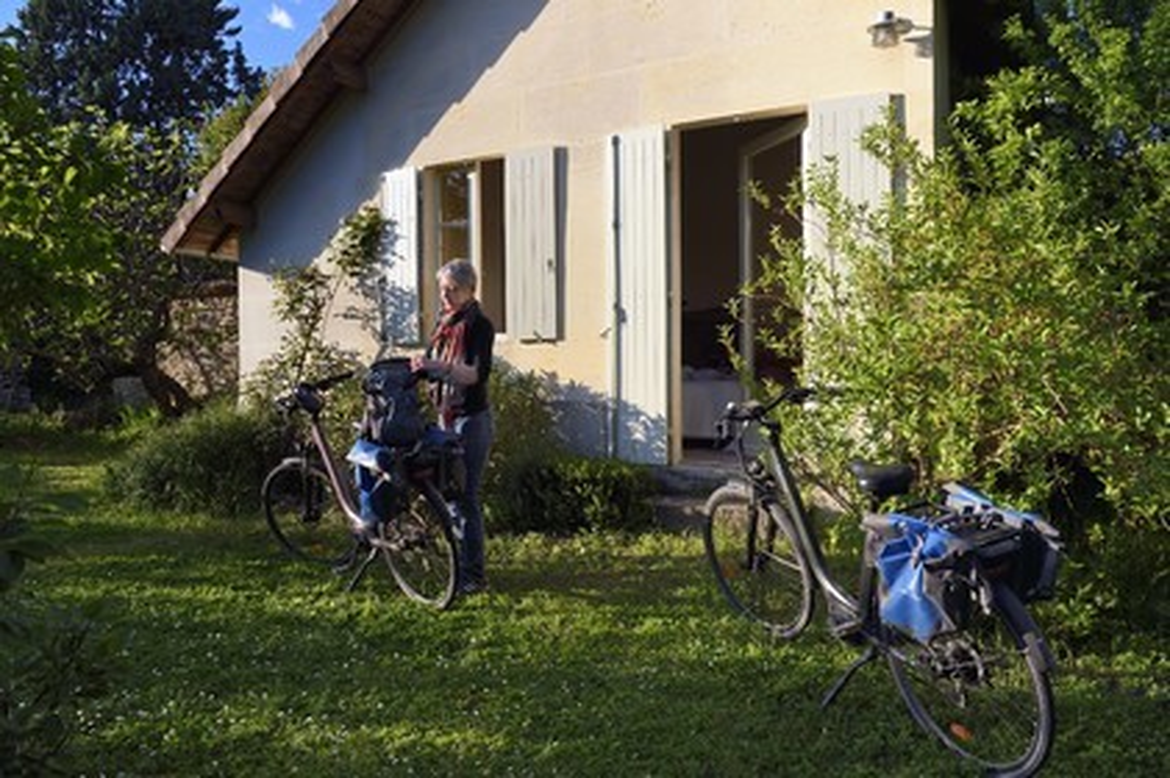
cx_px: 585
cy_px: 389
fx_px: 877
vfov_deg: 47.9
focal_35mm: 27
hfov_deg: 67.4
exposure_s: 1/400
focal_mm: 27
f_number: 9
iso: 400
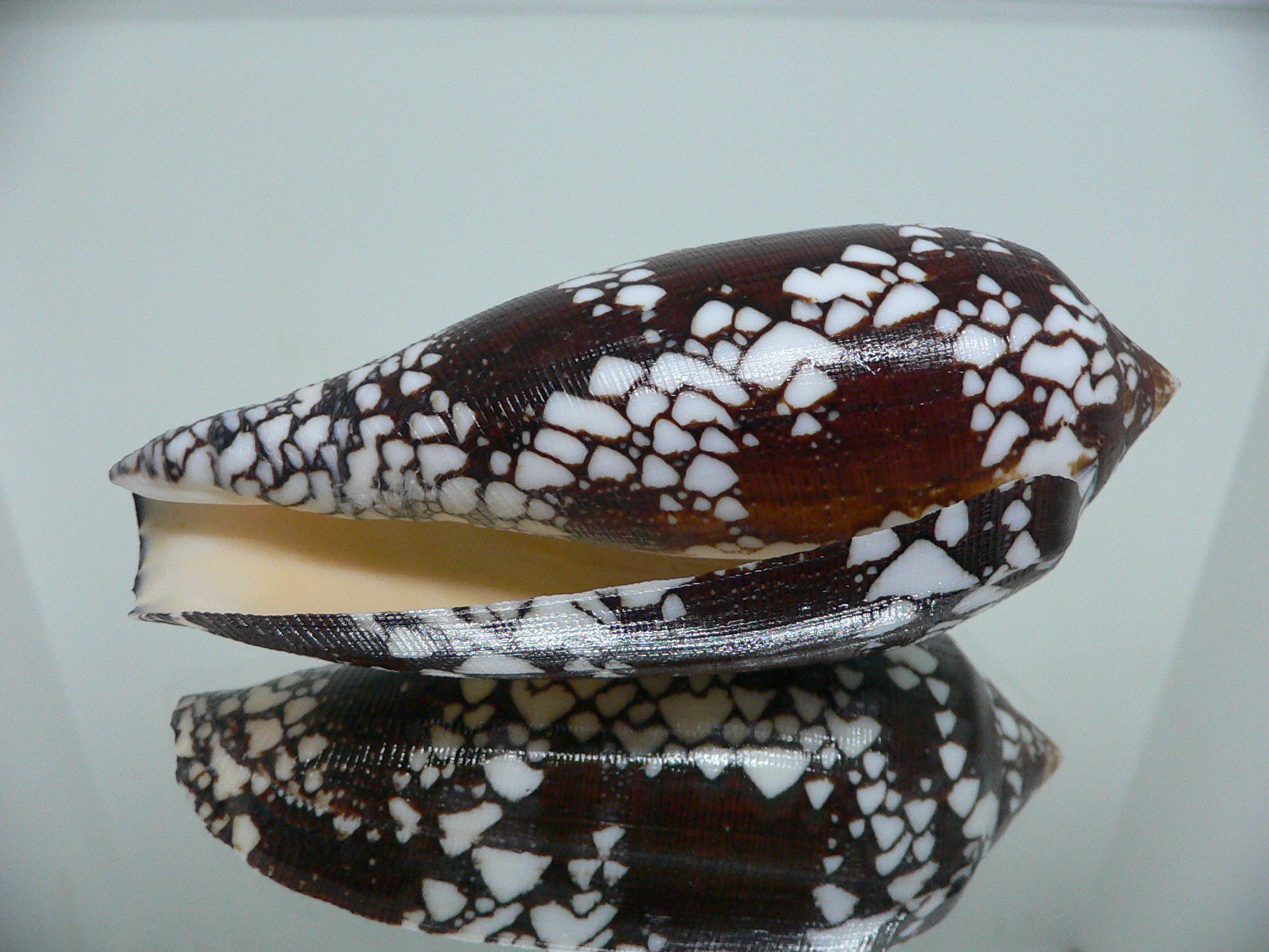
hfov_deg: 52.6
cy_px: 476
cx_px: 634
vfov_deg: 40.7
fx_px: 1283
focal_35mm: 35
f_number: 2.8
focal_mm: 4.6
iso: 200
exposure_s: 1/50
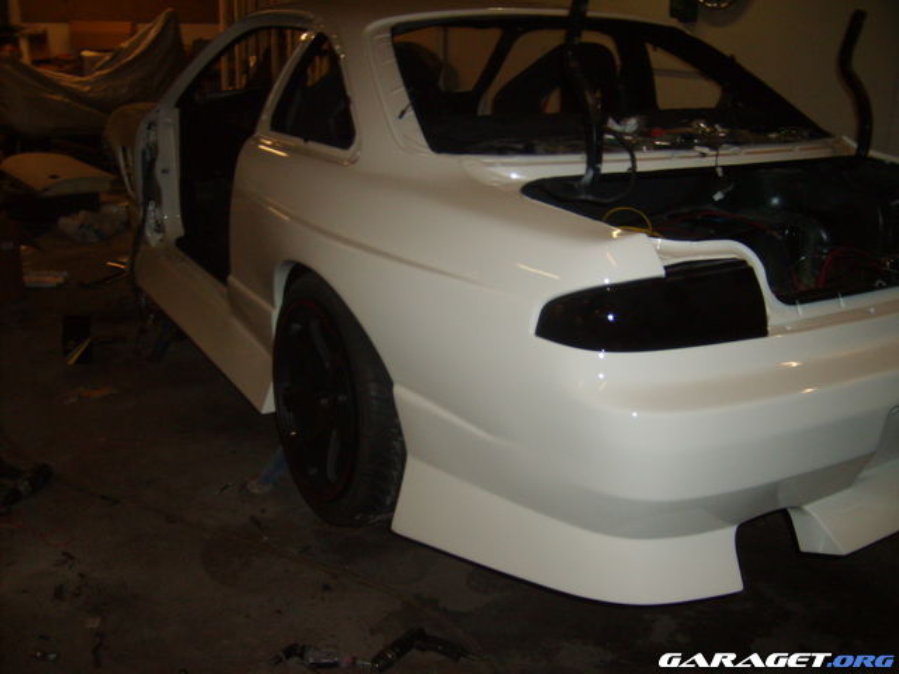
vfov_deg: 40.7
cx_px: 450
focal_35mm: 35
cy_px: 337
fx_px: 909
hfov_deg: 52.6
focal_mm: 5.8
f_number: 2.8
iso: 100
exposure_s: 1/45
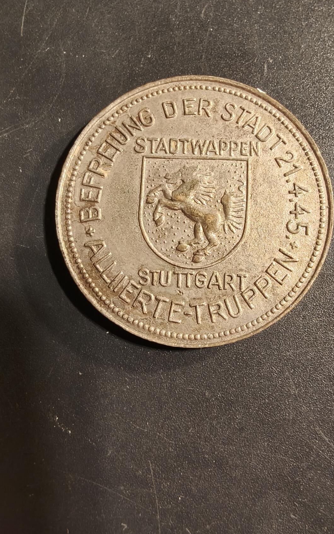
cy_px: 251
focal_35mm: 26
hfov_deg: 47.5
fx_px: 379
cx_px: 187
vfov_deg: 70.4
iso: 200
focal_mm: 2.32
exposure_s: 1/65.9
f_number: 2
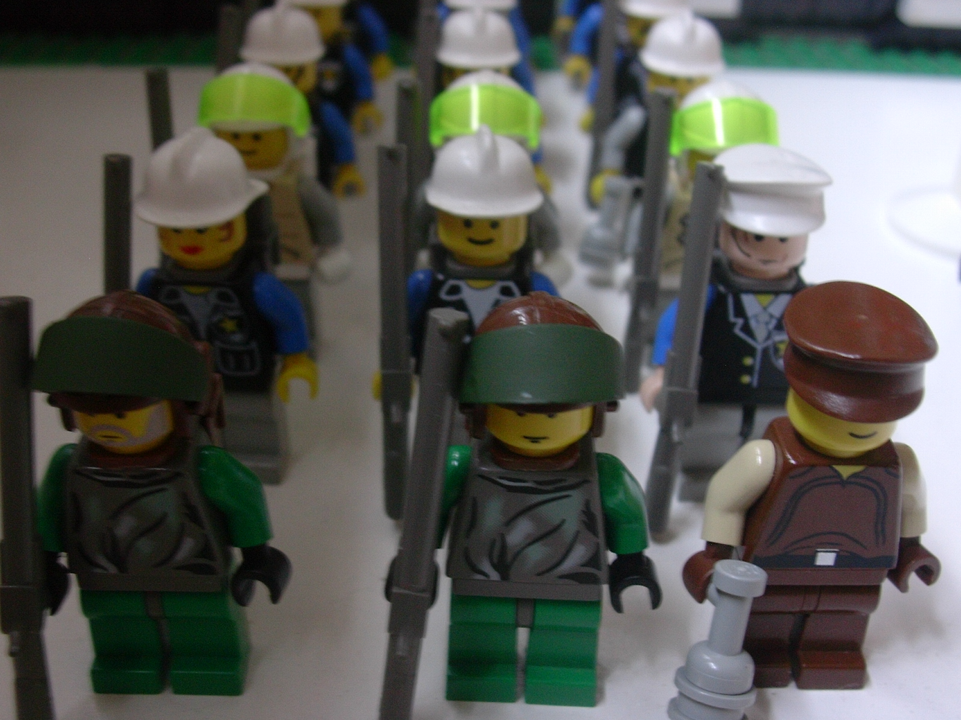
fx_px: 1249
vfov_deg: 32.2
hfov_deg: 42.1
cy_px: 360
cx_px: 480
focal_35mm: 45
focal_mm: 6.7
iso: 70
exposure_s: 1/8.4
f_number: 2.9
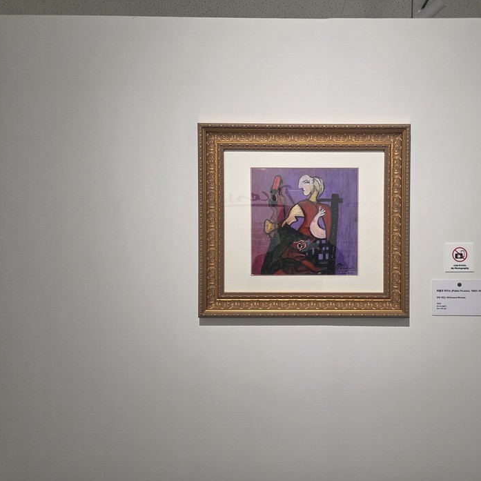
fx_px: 440
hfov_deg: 56.6
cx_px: 300
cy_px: 235
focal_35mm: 28
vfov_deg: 57.3
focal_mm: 5.4
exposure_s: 1/180
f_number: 1.8
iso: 160
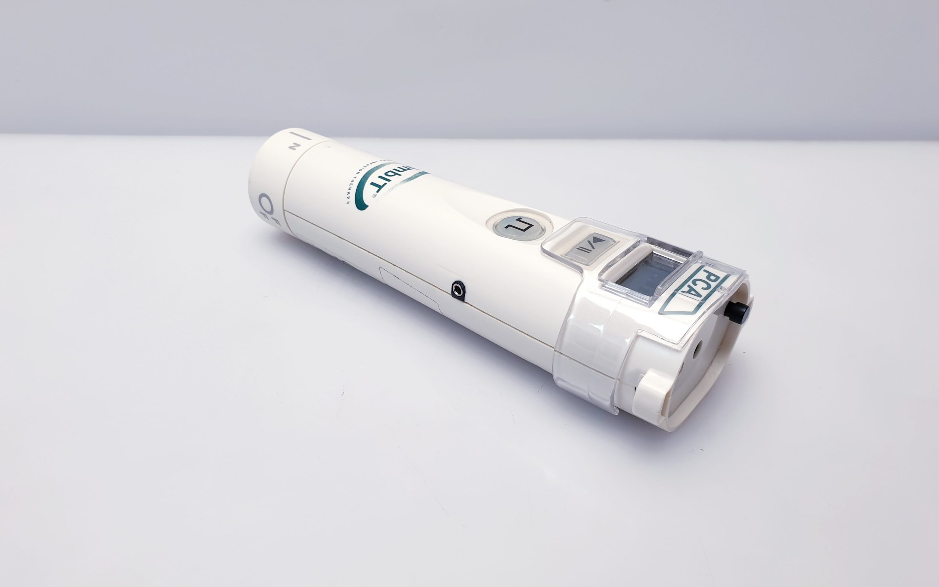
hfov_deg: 66.5
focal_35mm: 28
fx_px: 717
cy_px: 320
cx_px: 464
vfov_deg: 44.5
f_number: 2.4
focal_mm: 4.3
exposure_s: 1/50
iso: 50
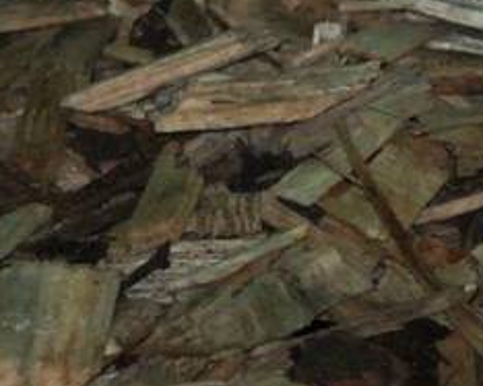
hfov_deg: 1.8
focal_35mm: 1060
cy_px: -527
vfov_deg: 1.5
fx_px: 15146
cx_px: 1305
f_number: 5
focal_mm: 110
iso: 1000
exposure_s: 1/60
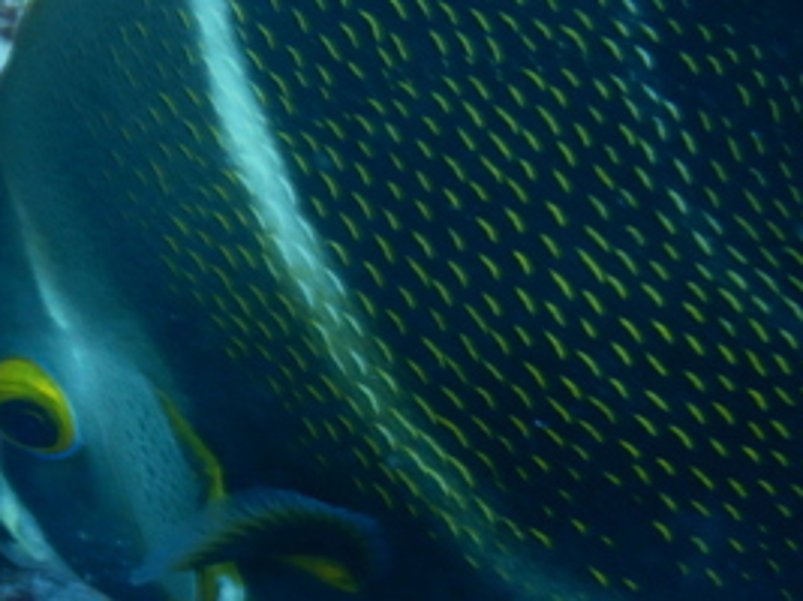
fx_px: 6145
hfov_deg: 7.5
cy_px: 413
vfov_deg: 5.6
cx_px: 292
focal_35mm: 265
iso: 125
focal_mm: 18.1
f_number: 4.8
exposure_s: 1/200
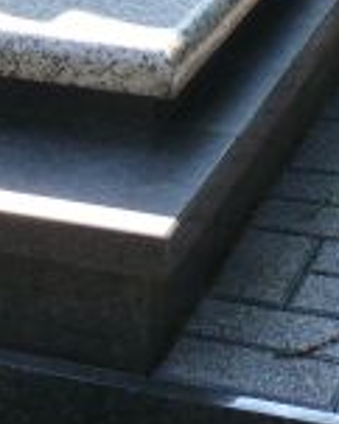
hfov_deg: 10.5
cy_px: -219
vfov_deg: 12.6
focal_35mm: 145
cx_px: -56
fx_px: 1817
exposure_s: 1/125
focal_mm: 7.4
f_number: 4
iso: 100
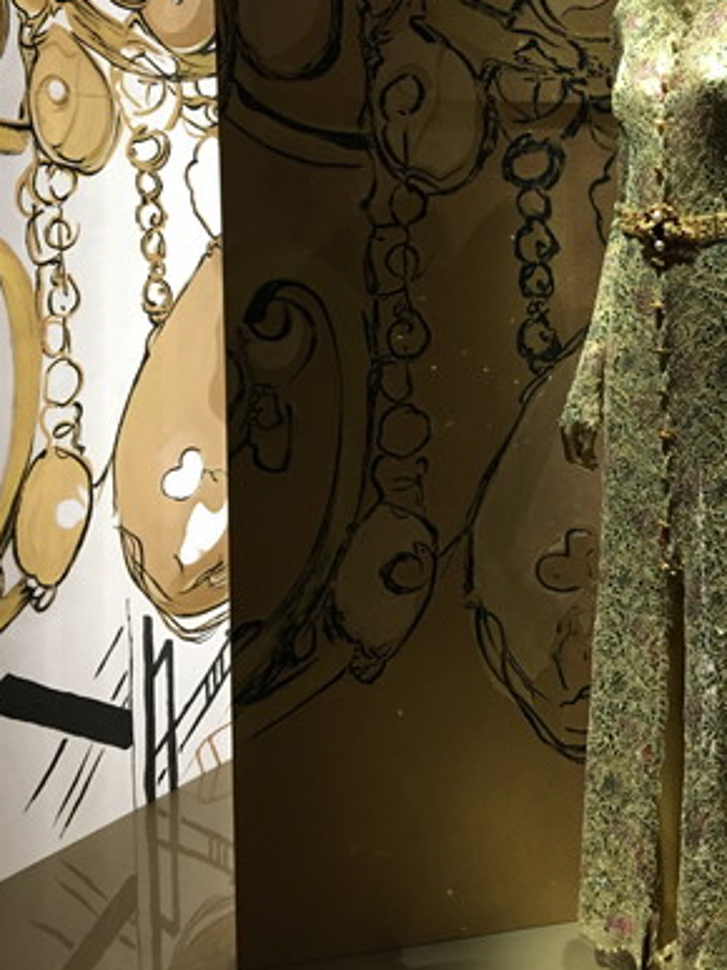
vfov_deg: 41.6
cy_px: 333
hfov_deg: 31.6
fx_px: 1261
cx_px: 549
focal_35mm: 45
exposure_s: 1/30
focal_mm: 4.15
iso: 125
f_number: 2.2
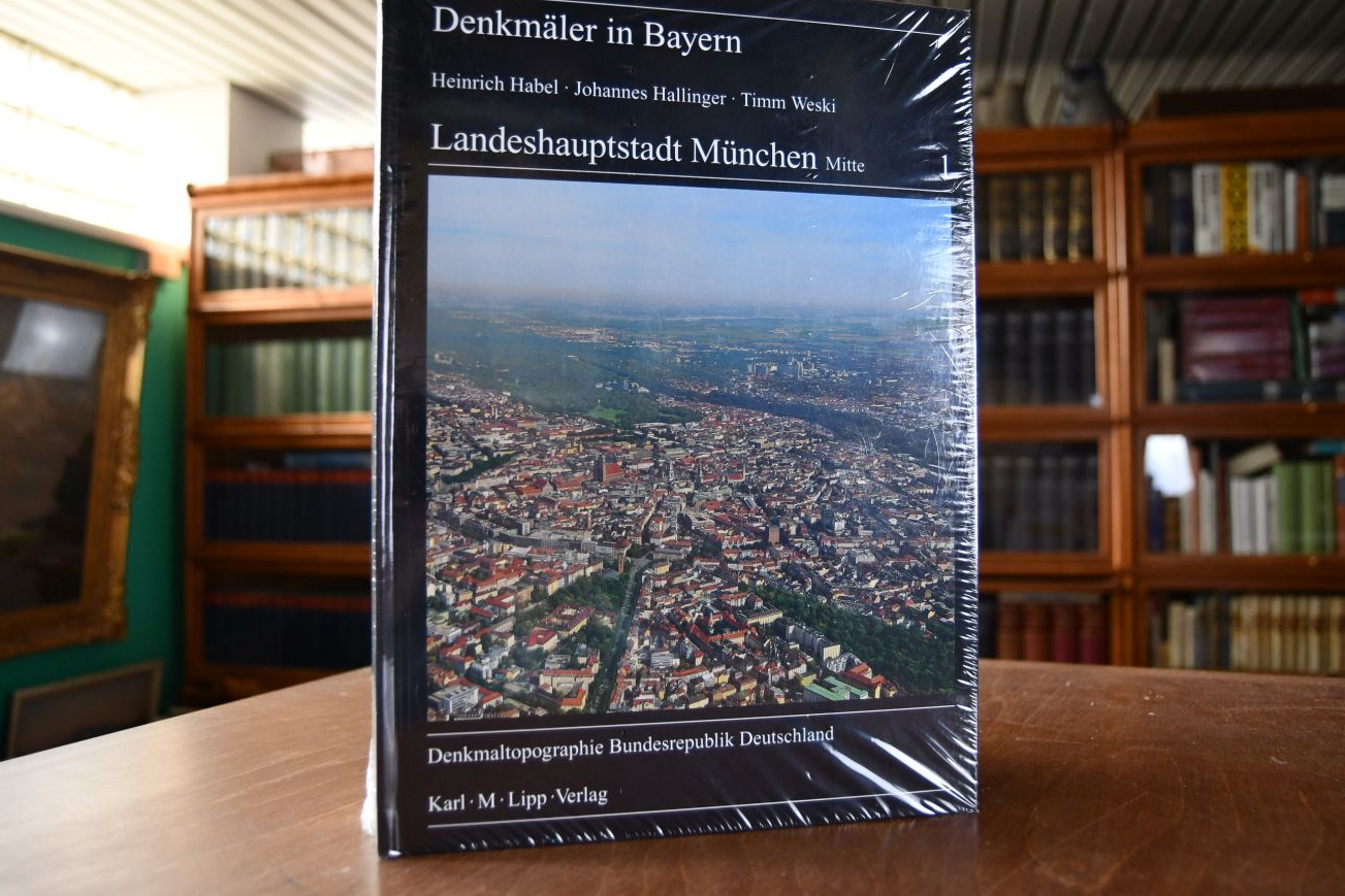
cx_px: 684
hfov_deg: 63.6
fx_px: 1084
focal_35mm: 29
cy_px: 421
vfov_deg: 45.0
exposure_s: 1/160
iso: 800
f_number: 3.5
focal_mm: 18
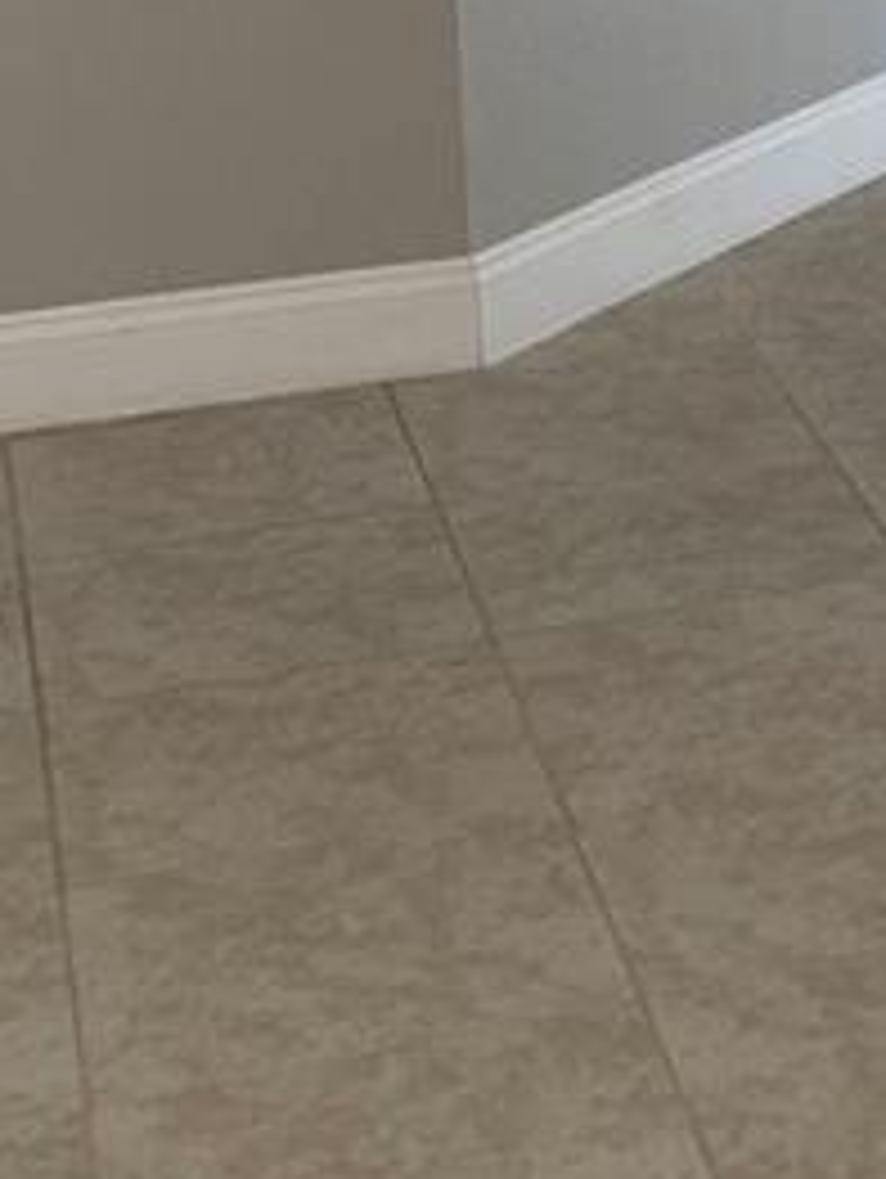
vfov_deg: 15.9
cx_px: 1628
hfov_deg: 11.5
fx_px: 4054
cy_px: -238
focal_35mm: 119
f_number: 1.8
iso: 80
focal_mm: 4.25
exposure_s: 1/121
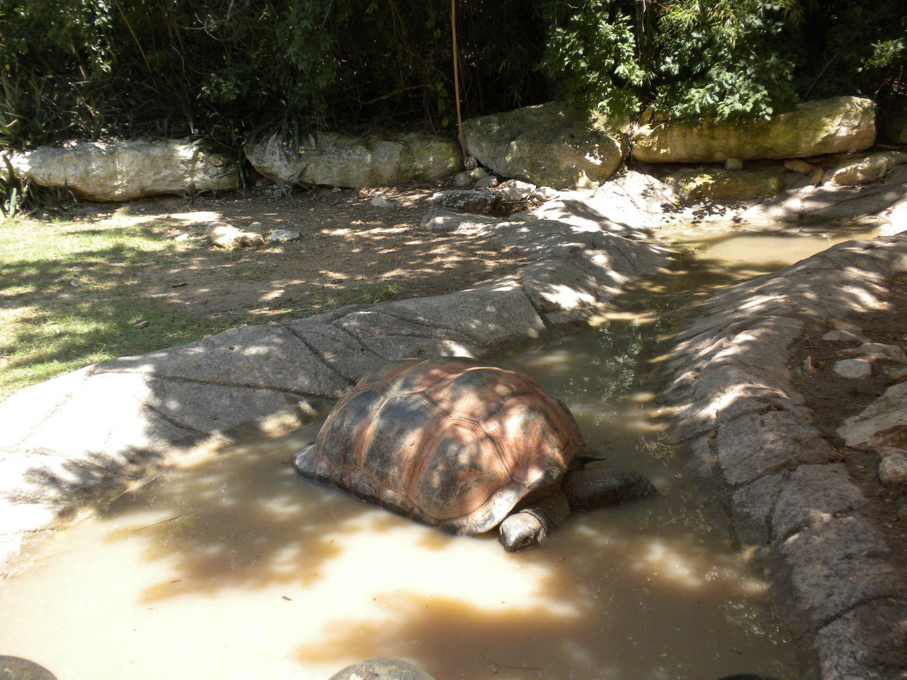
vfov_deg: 38.7
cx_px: 454
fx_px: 969
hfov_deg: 50.1
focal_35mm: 37
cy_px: 340
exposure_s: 1/494
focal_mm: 6.6
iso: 165
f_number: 3.5
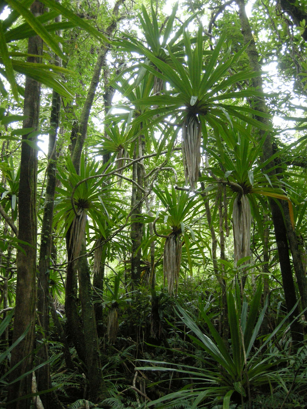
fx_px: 414
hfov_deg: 40.7
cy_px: 204
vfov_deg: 52.6
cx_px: 154
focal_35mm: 35
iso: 400
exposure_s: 1/39
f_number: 2.7
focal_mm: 7.5
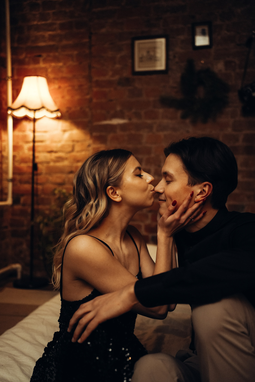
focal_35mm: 35
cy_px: 191
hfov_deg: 37.9
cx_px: 128
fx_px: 372
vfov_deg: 54.4
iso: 1250
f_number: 2.2
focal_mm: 35
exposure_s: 1/160
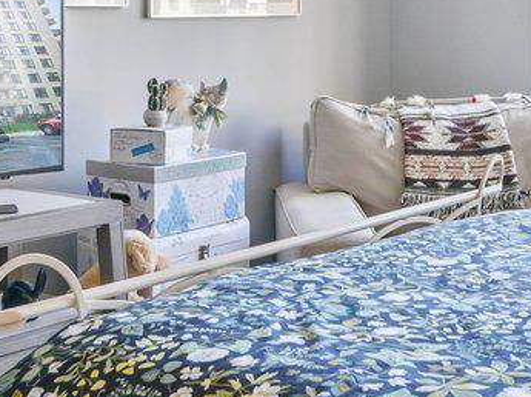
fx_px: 1226
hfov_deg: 24.4
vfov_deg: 18.1
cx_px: 289
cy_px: 42
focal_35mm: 80
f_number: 7.1
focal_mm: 14
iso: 400
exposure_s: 1/30
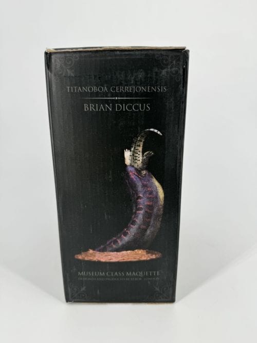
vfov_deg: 71.7
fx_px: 238
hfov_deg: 56.7
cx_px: 128
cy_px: 172
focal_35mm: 24
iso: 80
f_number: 1.78
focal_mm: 6.76
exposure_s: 1/842
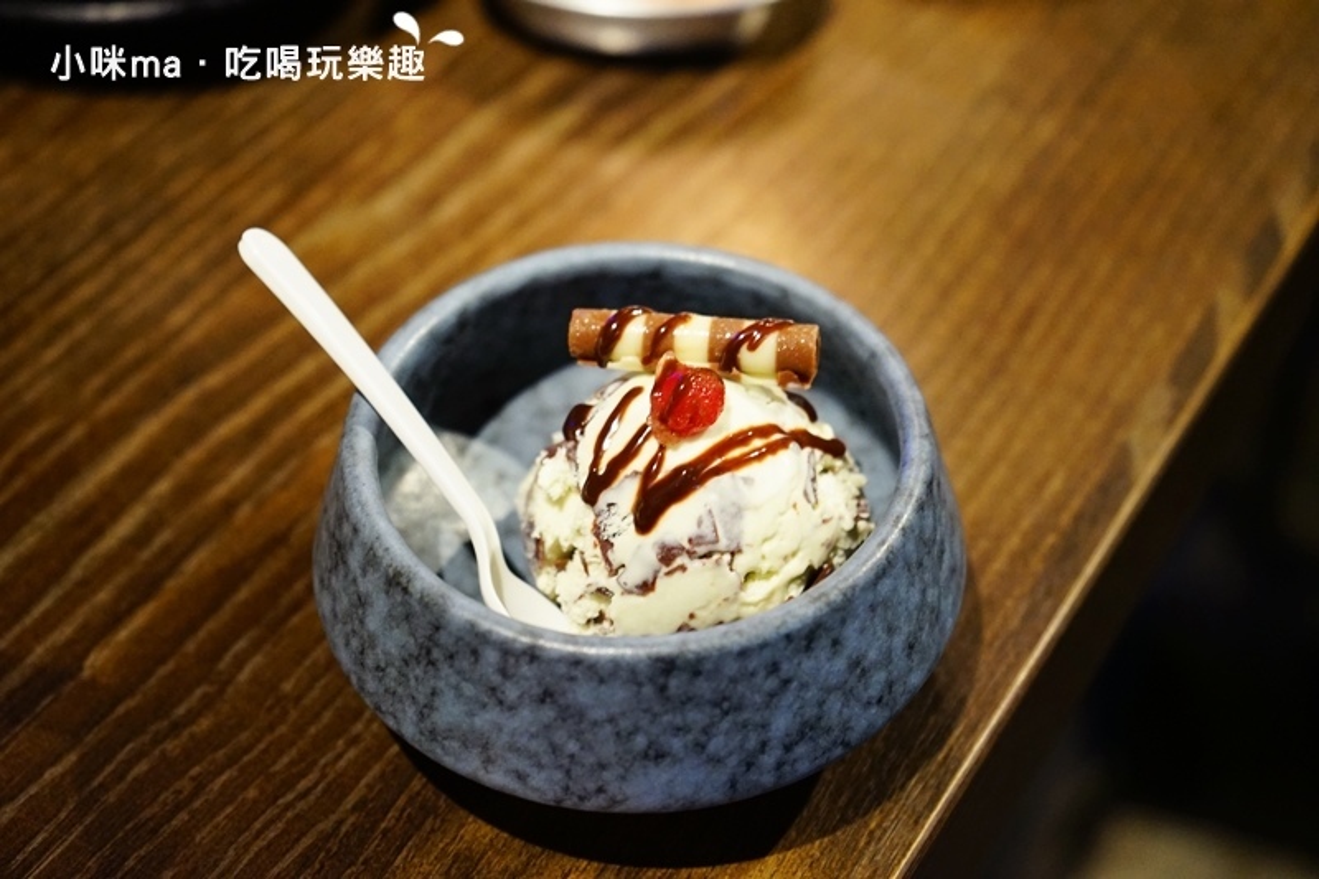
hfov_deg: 40.4
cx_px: 660
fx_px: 1795
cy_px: 440
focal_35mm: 49
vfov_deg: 27.5
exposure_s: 1/60
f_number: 4.5
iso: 4000
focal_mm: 49
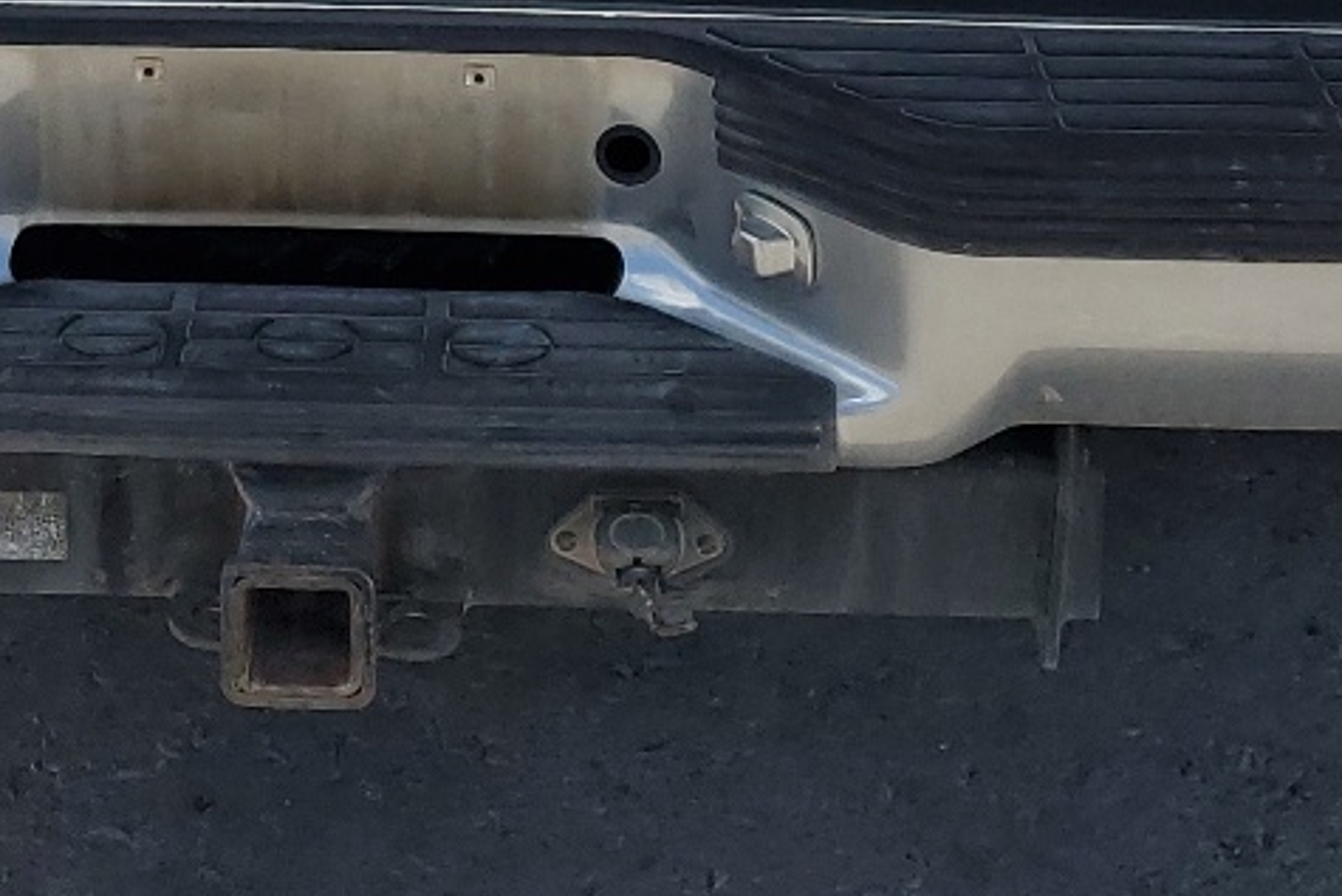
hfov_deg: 22.3
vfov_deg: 13.8
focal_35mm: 91
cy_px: -574
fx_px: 3393
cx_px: 449
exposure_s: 1/3333
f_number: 1.5
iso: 50
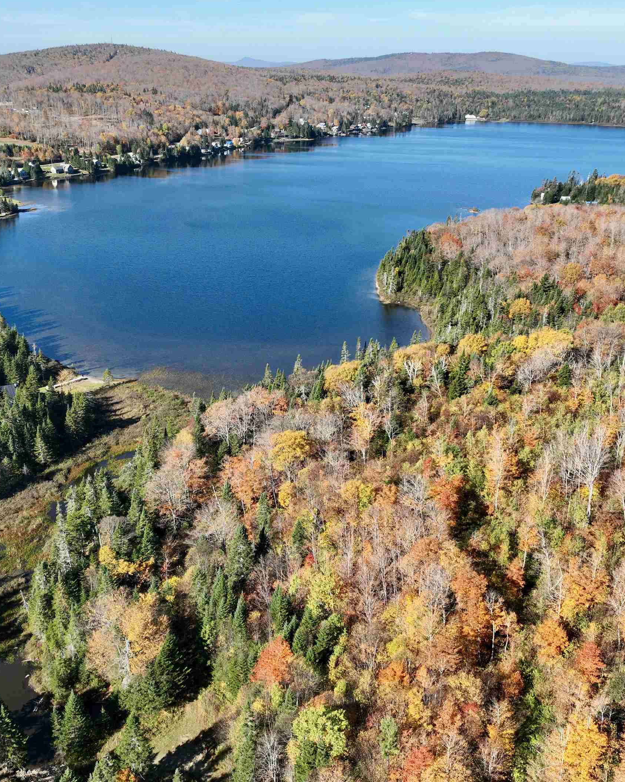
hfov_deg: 43.3
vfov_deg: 52.8
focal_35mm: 34
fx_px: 786
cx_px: 279
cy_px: 409
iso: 130
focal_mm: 12.29
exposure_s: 1/1600
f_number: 2.8
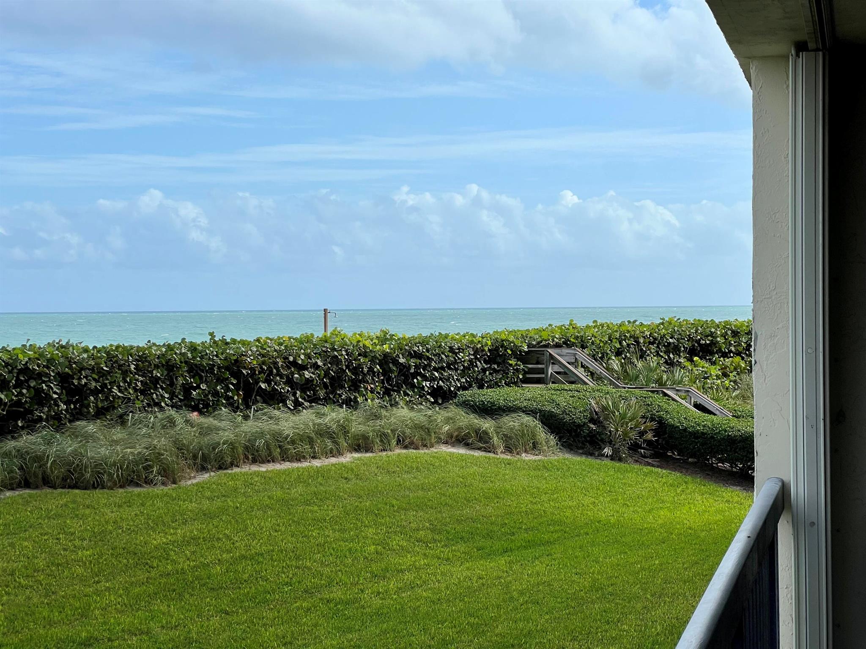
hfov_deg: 25.3
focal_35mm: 77
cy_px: 324
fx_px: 1926
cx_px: 433
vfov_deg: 19.1
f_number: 2.8
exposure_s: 1/1074
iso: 32
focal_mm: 9
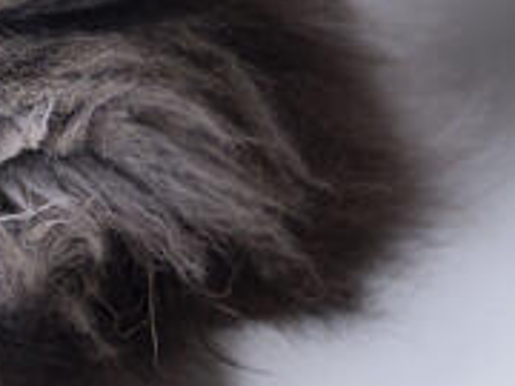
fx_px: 8584
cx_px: -9
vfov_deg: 2.6
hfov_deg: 3.4
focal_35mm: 577
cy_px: -91
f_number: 2.8
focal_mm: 180
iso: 1600
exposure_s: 1/200
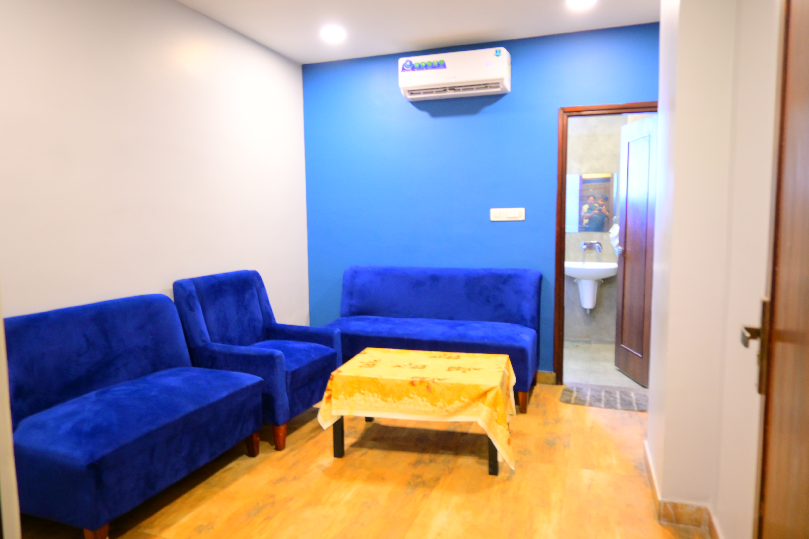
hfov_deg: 73.7
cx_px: 404
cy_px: 270
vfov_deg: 53.1
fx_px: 539
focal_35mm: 24
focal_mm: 16
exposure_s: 1/5
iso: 200
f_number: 3.5
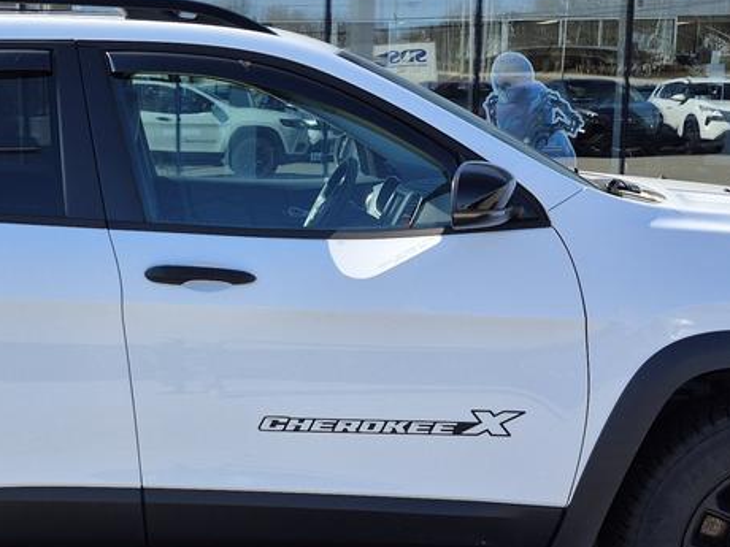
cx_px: 194
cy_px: 330
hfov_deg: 29.8
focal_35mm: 64
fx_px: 1350
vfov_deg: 22.9
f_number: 1.8
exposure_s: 1/834
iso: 25
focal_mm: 5.4
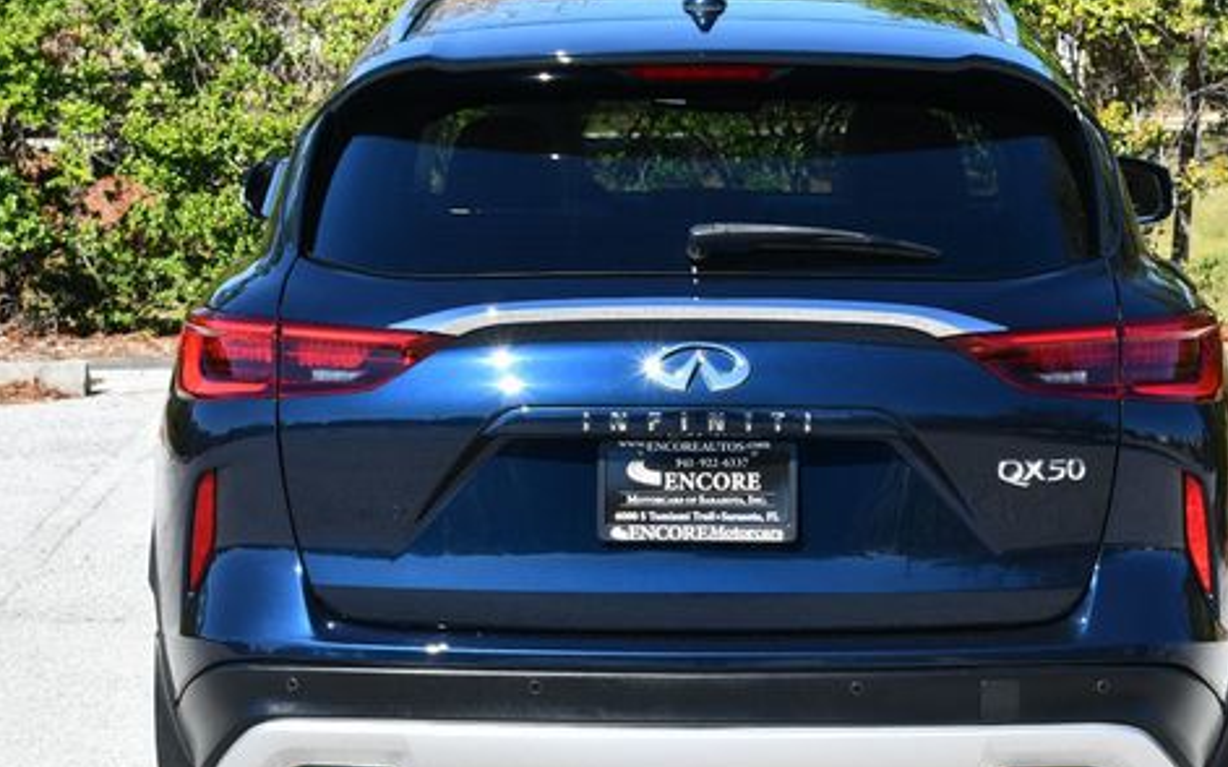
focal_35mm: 111
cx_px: 707
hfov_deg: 18.8
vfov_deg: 11.8
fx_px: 3714
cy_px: 483
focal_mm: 40
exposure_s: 1/250
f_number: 8
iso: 140
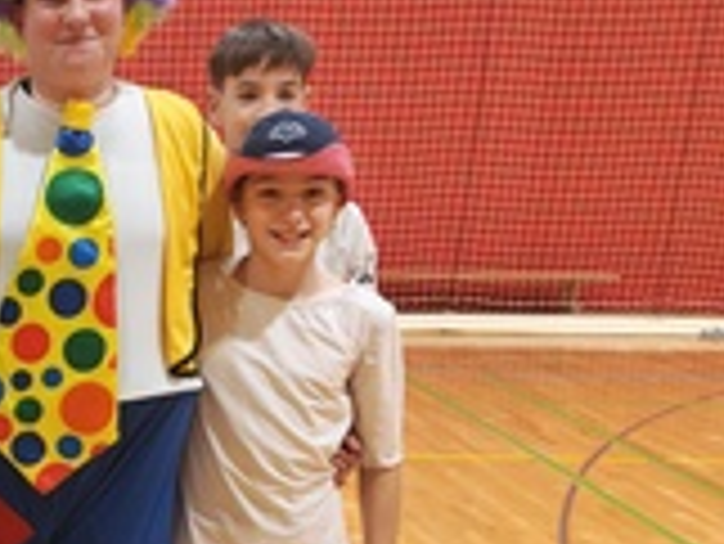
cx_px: -130
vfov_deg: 21.6
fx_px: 1402
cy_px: 468
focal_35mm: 67
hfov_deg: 26.0
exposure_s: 1/100
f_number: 1.9
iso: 1000
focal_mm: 6.12
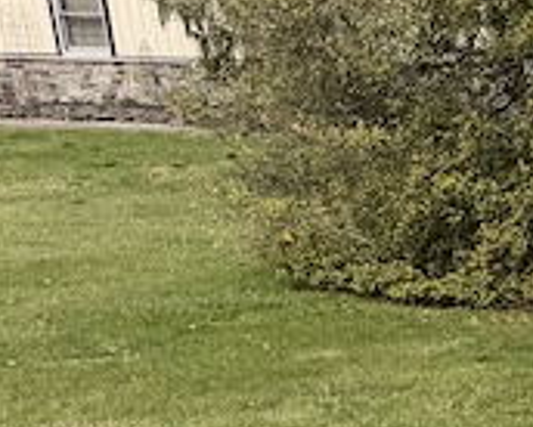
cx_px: 1156
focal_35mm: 109
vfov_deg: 13.0
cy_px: 730
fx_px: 1721
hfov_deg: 14.0
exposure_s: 1/3425
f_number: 1.78
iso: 80
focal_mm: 6.76
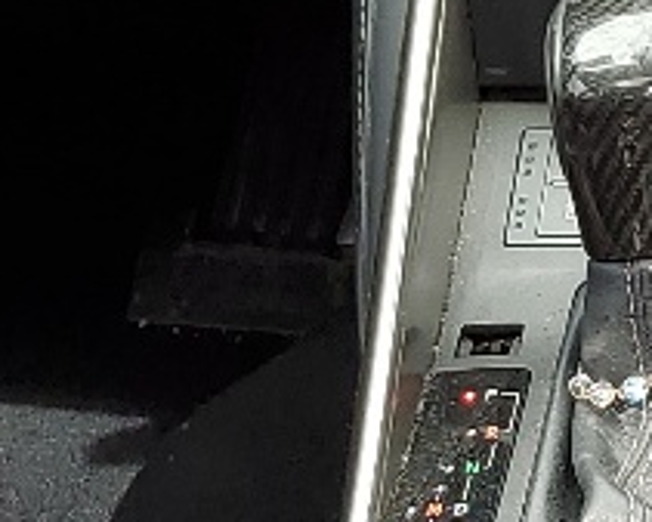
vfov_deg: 8.0
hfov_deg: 10.0
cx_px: 633
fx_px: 3707
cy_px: 448
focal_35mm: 192
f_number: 1.5
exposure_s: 1/182
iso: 50
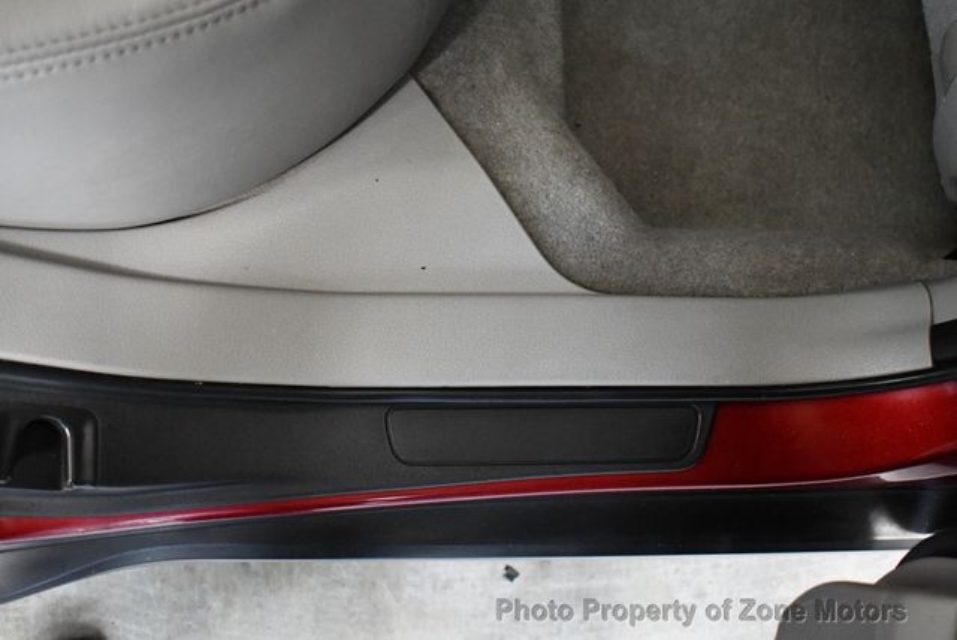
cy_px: 320
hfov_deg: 46.4
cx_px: 478
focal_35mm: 42
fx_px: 1117
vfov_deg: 32.0
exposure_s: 1/60
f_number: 3.8
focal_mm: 21
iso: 4000
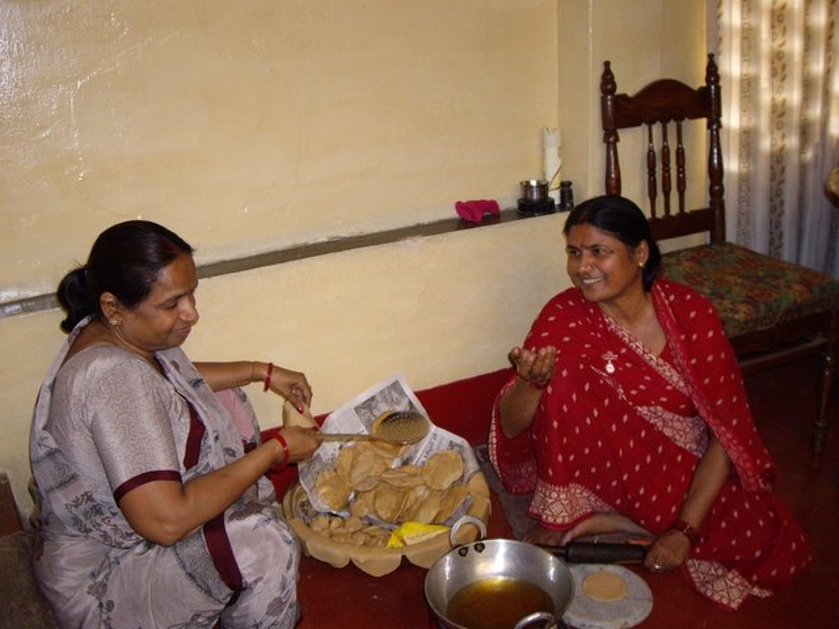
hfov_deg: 49.0
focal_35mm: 38
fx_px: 921
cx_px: 420
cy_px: 314
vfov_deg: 37.7
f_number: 2.7
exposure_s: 1/40
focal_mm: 6.2
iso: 200
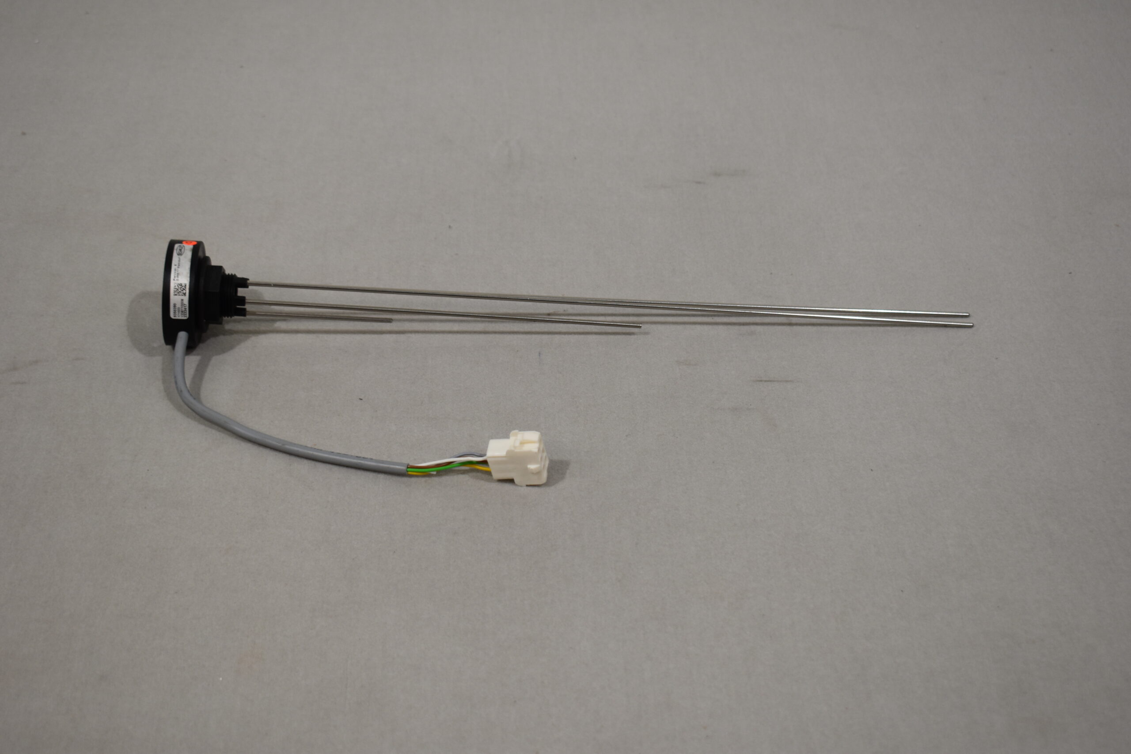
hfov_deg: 36.9
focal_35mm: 54
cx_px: 566
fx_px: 1696
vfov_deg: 25.1
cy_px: 377
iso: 320
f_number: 5.6
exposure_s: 1/125
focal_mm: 36
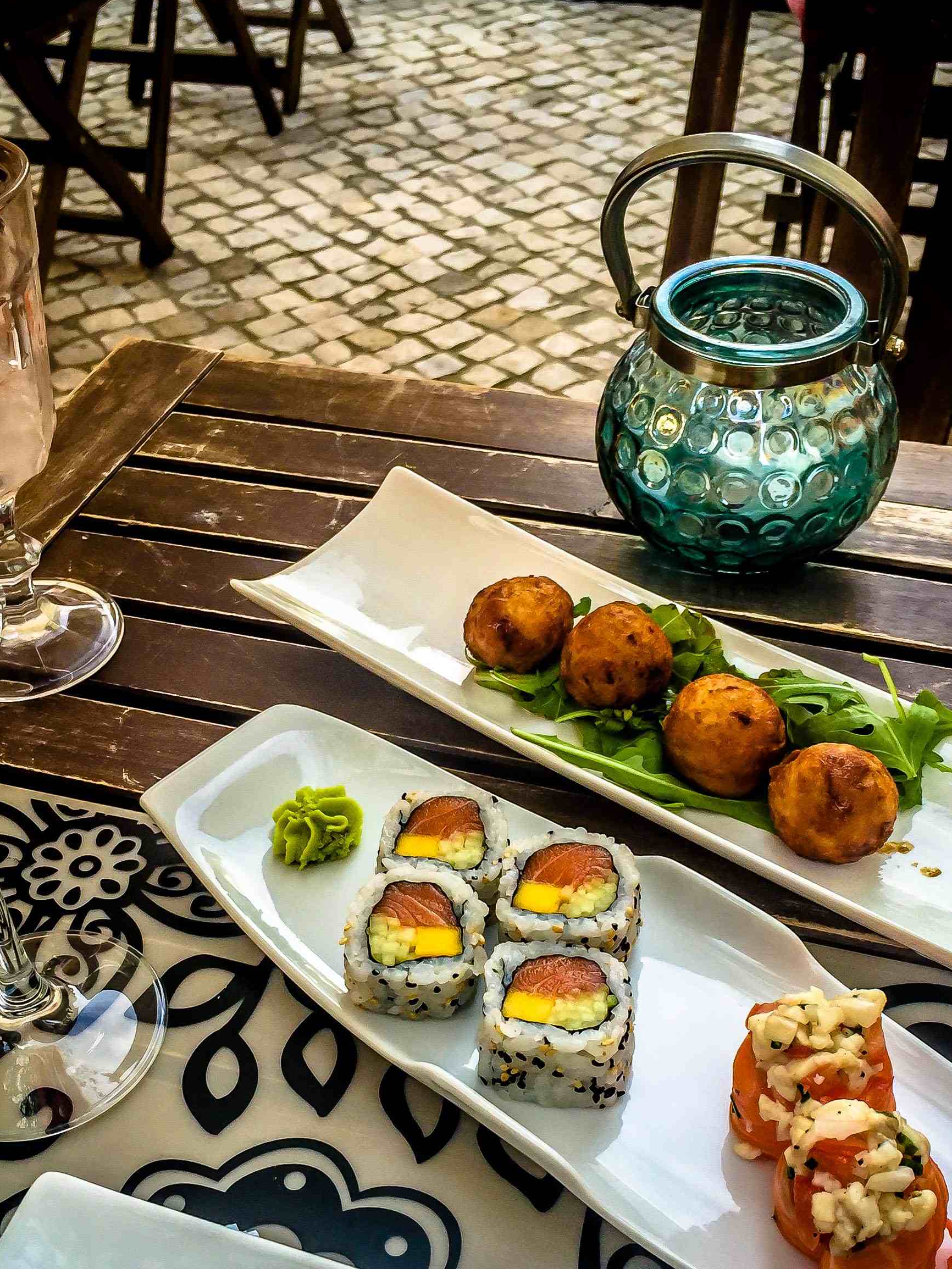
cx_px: 487
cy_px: 786
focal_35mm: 41
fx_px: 1503
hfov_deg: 35.1
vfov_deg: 45.4
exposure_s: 1/120
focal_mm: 4.15
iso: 32
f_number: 2.2
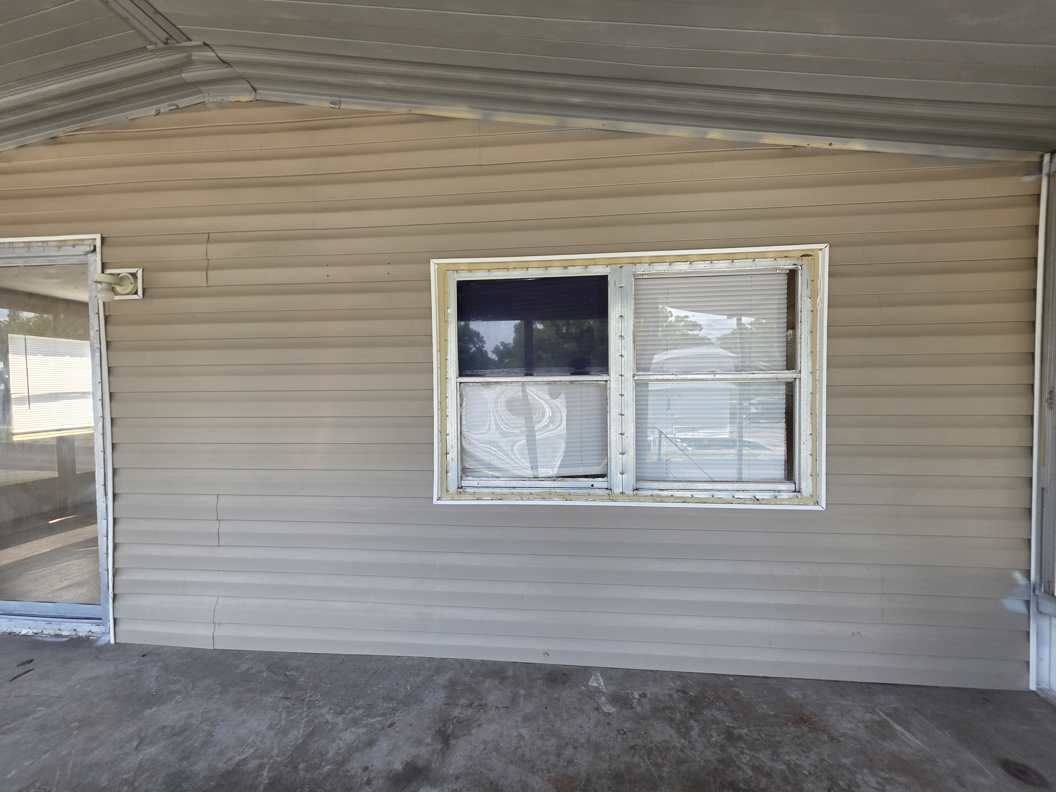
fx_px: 397
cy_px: 396
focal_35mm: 13
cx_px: 528
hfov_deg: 106.2
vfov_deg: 89.9
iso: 64
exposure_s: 1/120
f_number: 1.9
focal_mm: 2.2
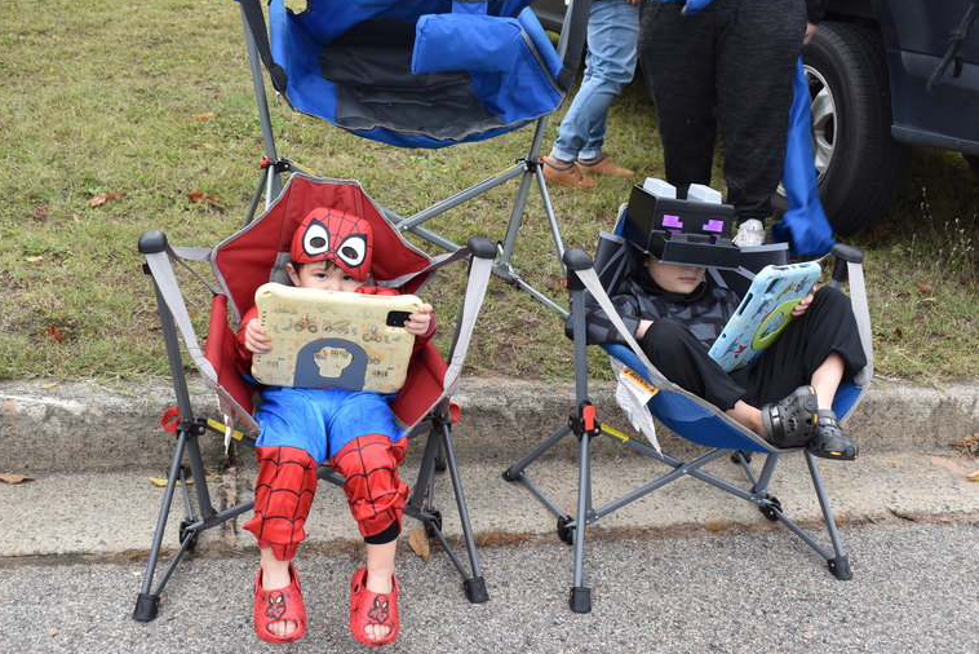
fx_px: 1034
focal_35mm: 38
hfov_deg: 50.7
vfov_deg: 35.1
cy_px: 327
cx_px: 499
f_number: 7.1
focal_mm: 24
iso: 280
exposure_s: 1/40
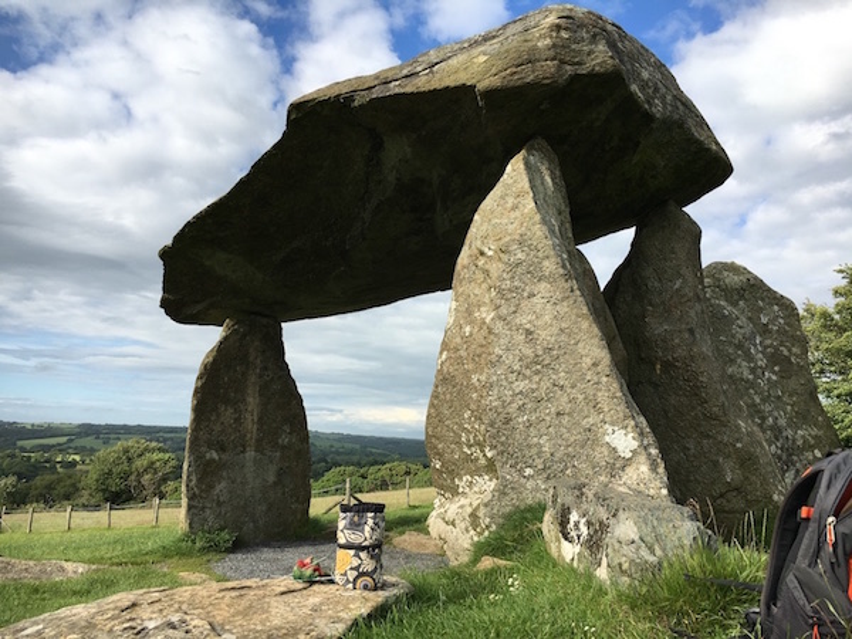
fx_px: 714
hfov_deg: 61.7
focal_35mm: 29
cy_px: 320
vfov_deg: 48.2
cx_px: 426
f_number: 2.2
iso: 25
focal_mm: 4.15
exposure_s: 1/1374
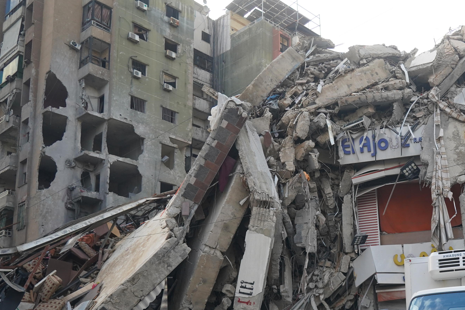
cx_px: 376
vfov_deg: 29.1
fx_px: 581
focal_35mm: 45
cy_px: 257
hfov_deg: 41.6
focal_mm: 24
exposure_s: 1/160
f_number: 4
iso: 1250
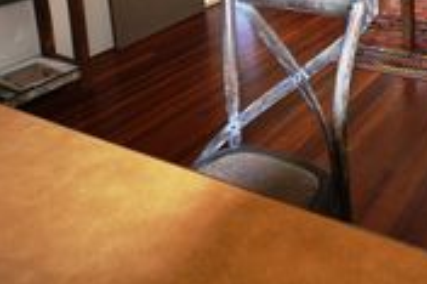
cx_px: 410
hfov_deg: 42.9
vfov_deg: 27.5
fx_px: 474
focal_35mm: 40
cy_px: -91
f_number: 4
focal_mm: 10
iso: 500
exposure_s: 1/60
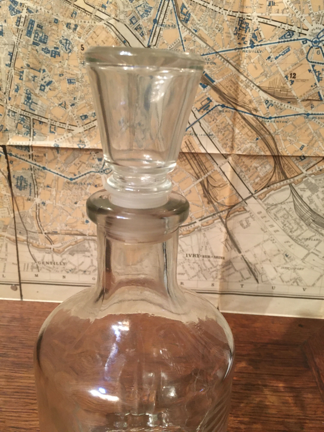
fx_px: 362
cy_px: 216
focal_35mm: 29
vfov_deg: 61.7
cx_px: 162
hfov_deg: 48.2
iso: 200
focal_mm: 4.15
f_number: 2.2
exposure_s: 1/17
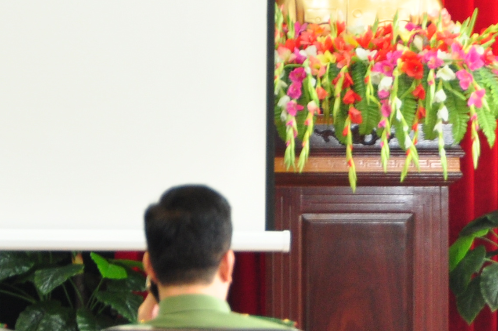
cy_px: 123
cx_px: 646
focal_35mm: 329
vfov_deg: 4.2
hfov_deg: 6.2
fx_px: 4545
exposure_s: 1/8
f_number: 5
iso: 500
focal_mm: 58
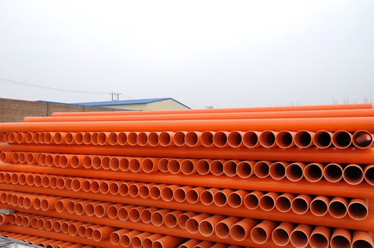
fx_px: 342
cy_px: 124
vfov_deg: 39.9
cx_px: 187
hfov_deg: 57.3
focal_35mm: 33
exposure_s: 1/100
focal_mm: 22
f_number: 9
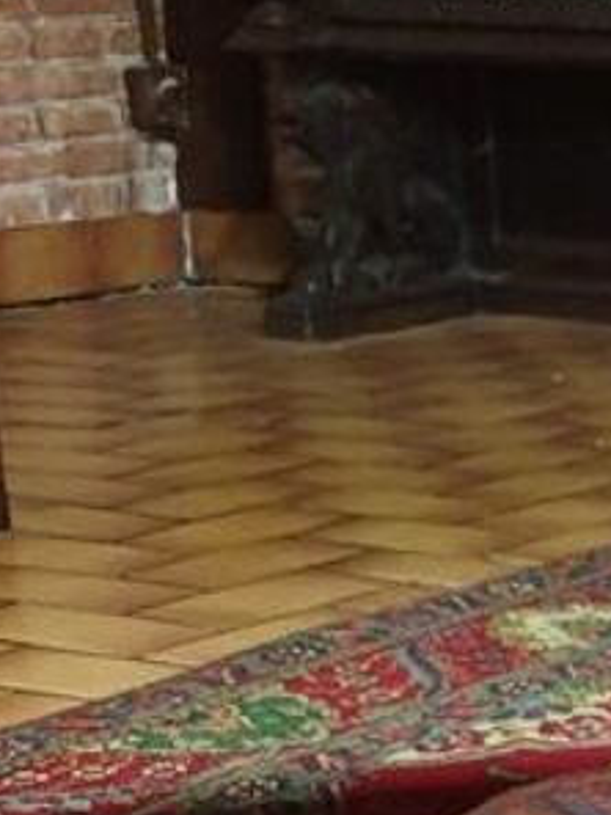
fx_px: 2754
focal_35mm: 117
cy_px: 965
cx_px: 1156
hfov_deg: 11.6
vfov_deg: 16.2
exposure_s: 1/10
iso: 640
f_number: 1.5
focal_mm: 4.3
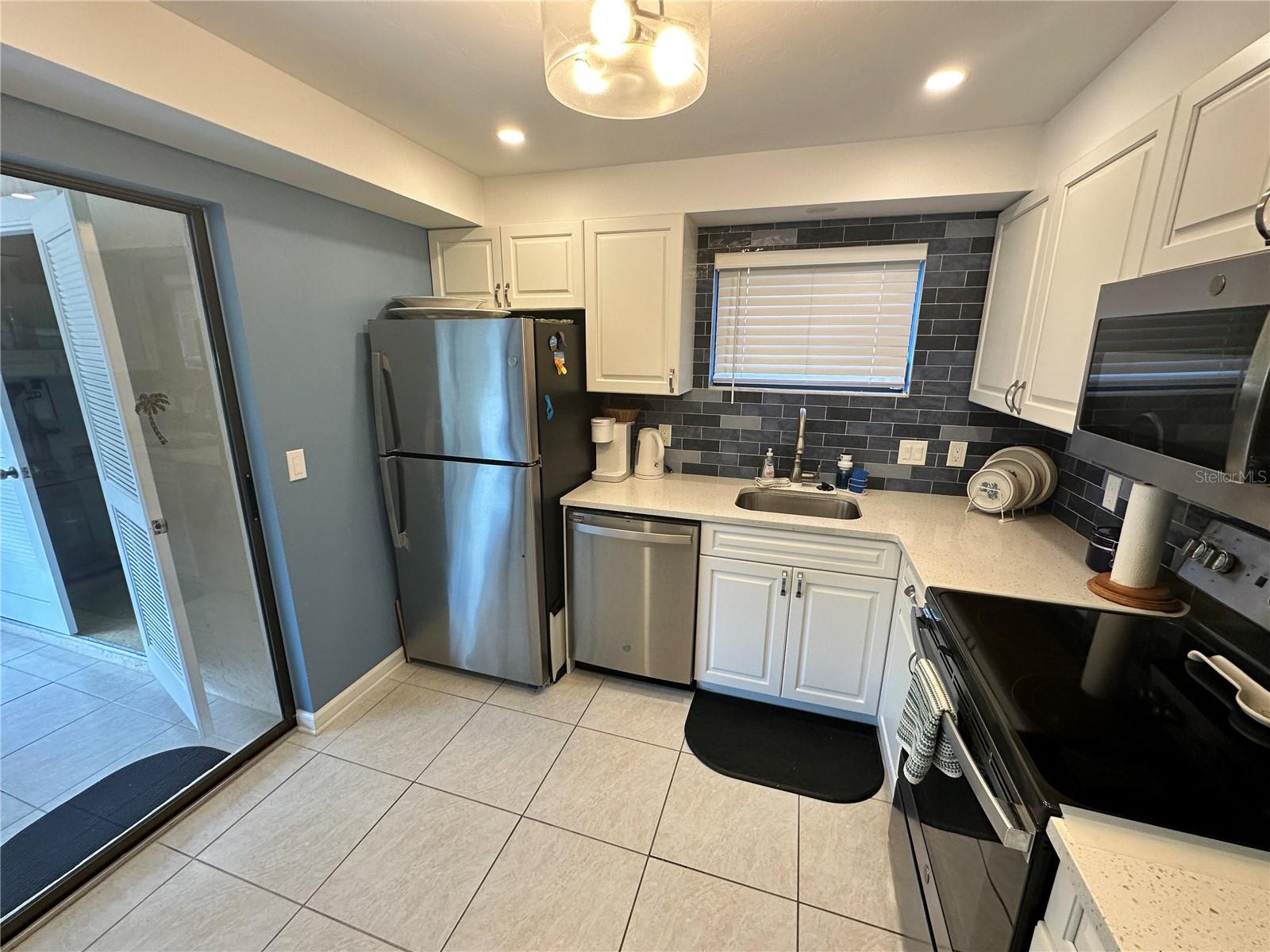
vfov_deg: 85.7
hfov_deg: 102.1
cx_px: 635
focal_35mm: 14
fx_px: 514
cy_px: 476
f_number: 2.2
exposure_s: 1/120
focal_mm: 2.22
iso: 160
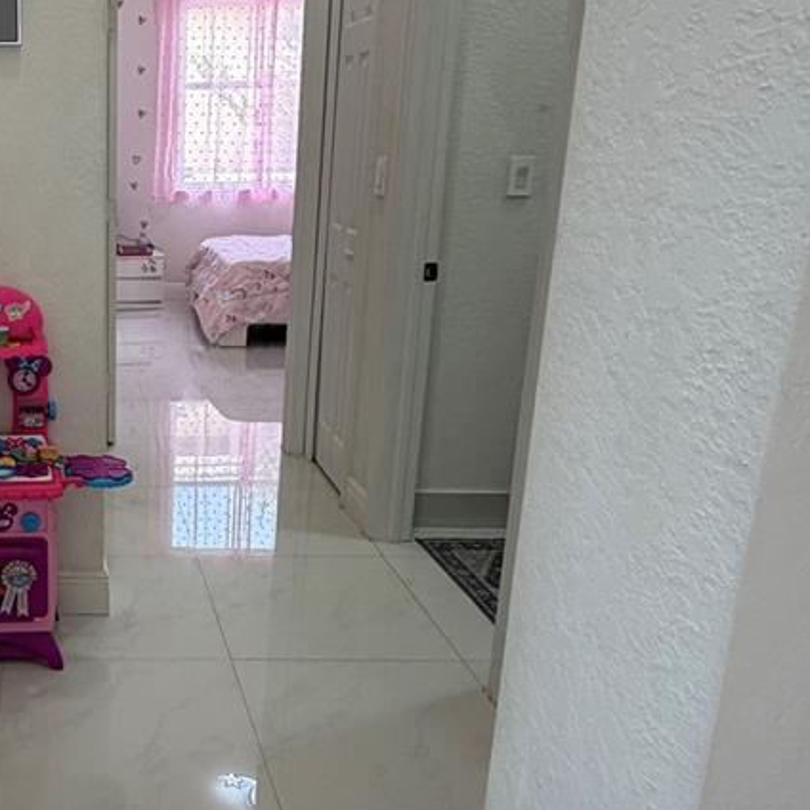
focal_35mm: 35
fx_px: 927
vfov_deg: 47.2
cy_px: 376
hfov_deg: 41.7
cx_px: 21
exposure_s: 1/121
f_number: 2.2
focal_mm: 2.22
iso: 160
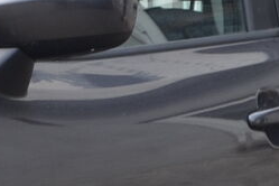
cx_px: -282
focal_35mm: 301
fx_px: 2333
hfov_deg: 6.6
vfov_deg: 4.5
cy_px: 286
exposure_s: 1/160
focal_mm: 26
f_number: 6.3
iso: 100
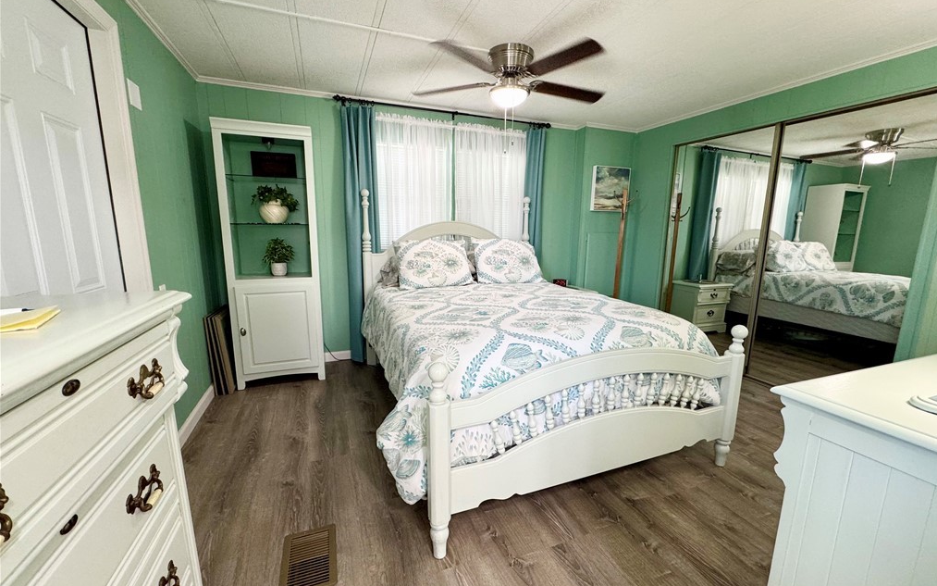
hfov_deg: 101.5
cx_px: 473
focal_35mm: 15
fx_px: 383
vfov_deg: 74.8
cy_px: 299
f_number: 2.2
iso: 200
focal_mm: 2.22
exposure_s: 1/60
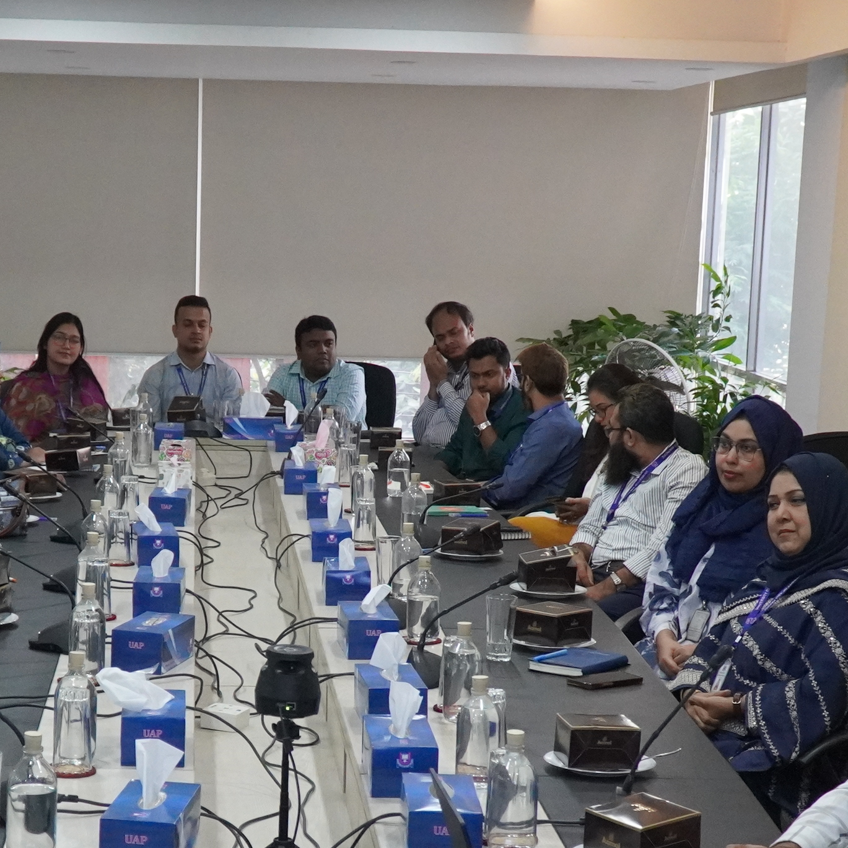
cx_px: 289
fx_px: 2190
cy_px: 649
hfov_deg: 21.8
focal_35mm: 79
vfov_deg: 21.7
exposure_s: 1/160
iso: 3200
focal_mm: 20
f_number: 4
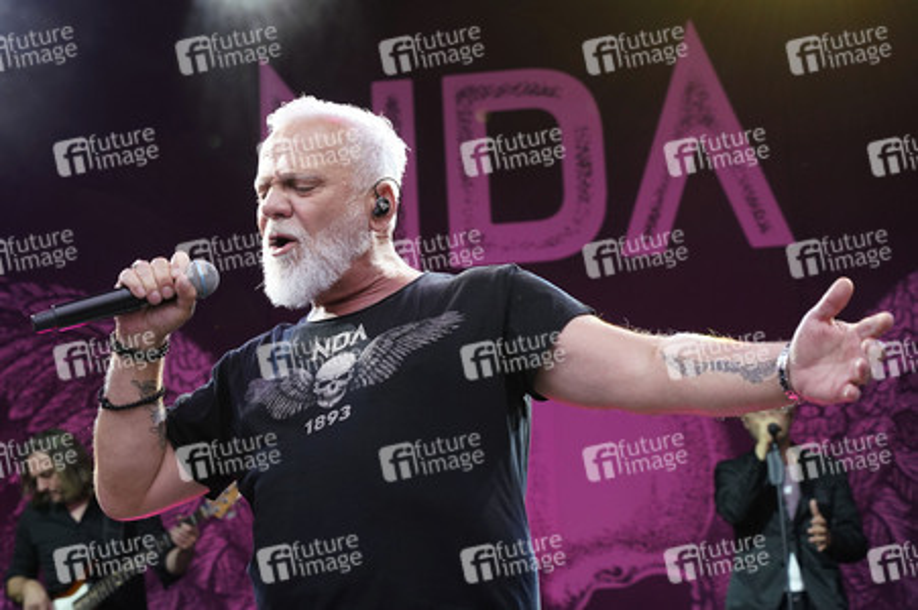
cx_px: 459
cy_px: 305
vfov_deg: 23.0
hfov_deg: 34.0
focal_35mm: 59
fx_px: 1503
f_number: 5.6
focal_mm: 59
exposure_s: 1/160
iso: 1000
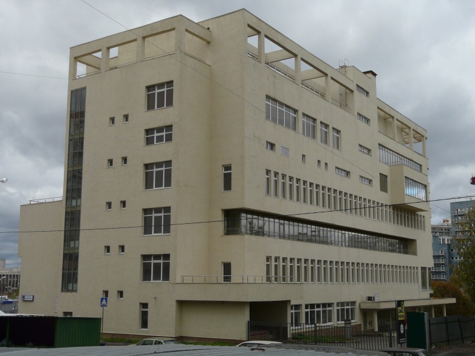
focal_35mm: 45
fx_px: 618
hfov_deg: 42.1
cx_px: 234
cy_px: 175
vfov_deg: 32.2
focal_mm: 7.2
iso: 100
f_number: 3.6
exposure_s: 1/640
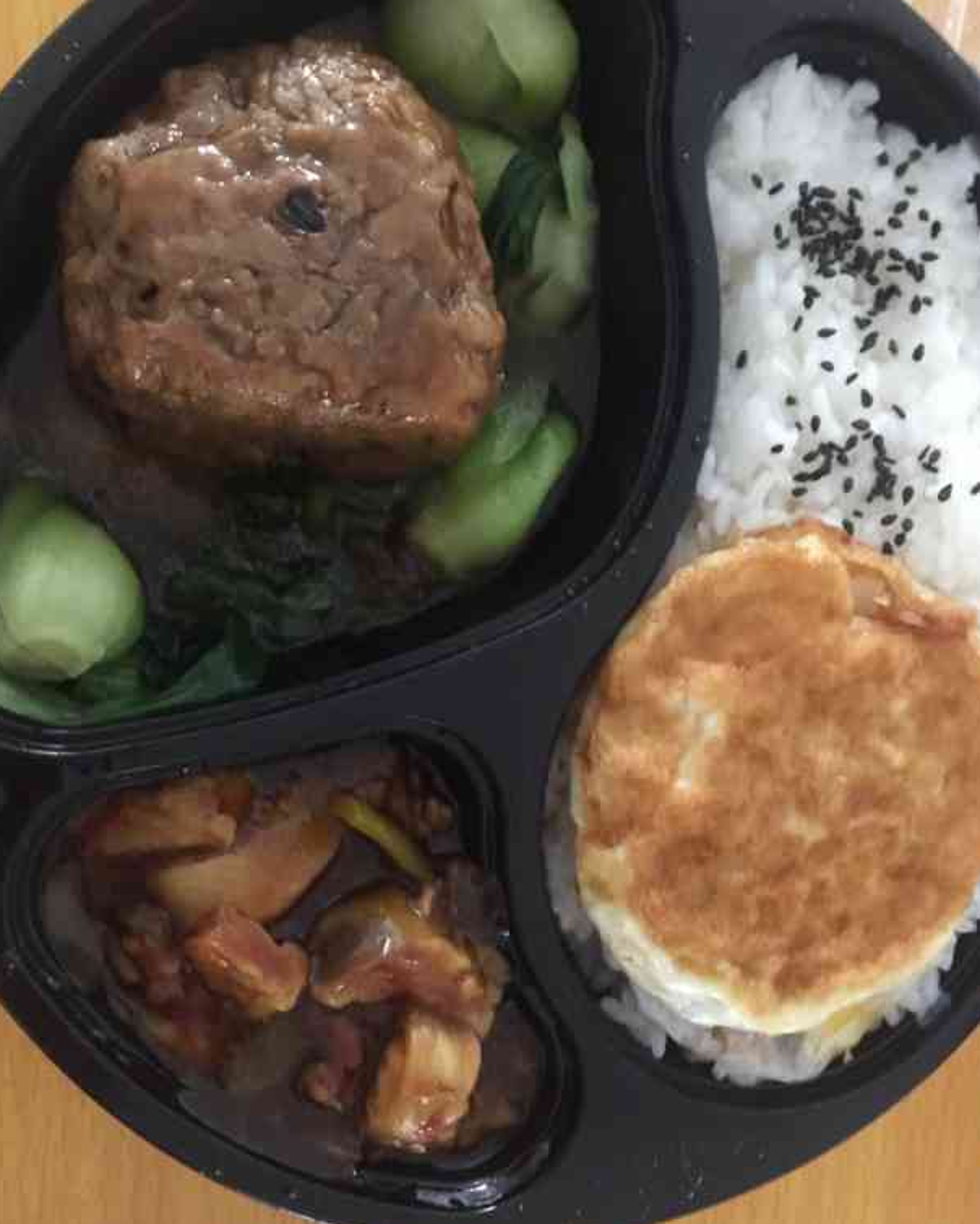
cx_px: 506
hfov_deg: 42.2
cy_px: 601
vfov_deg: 51.5
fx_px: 1269
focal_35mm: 35
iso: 200
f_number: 2.2
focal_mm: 4.15
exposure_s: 1/8
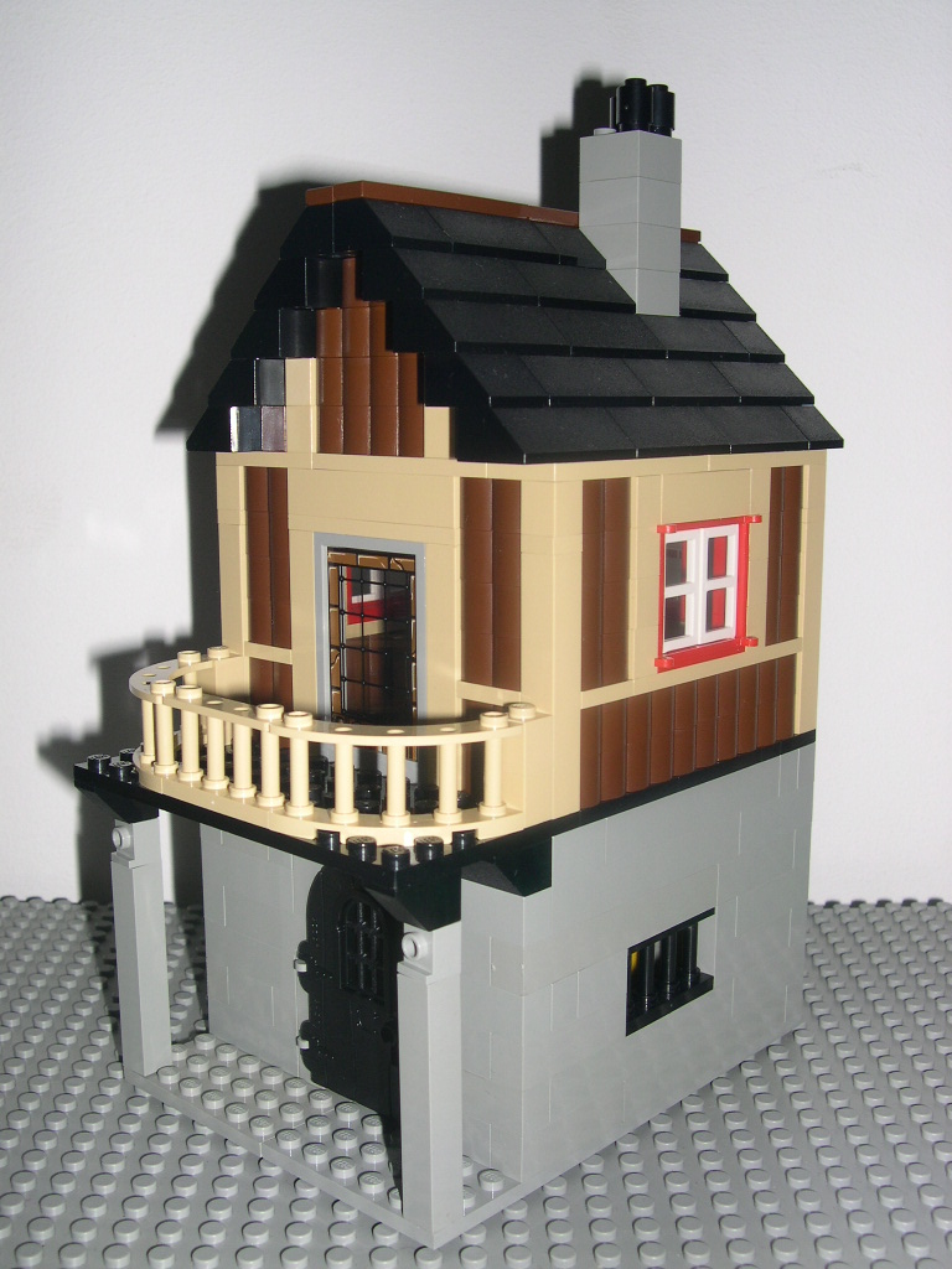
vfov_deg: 49.0
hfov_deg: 37.7
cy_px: 634
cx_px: 476
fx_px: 1393
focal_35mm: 38
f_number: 7.6
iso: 100
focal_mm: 8
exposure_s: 1/60
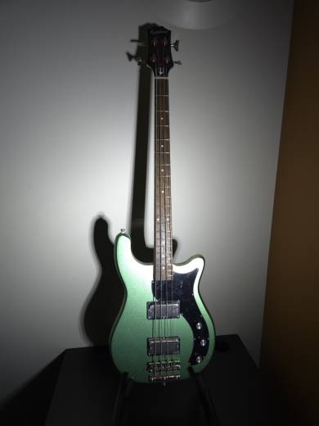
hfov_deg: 58.9
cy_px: 213
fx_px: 283
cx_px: 160
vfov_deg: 73.9
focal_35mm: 23
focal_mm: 5.4
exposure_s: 1/71
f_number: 1.8
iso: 125
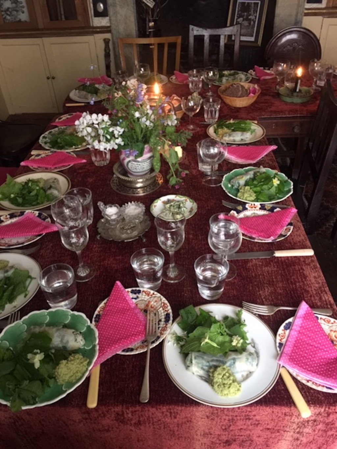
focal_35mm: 29
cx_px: 168
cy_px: 224
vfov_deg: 61.7
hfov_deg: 48.2
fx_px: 376
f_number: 2.2
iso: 125
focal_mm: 4.15
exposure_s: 1/8
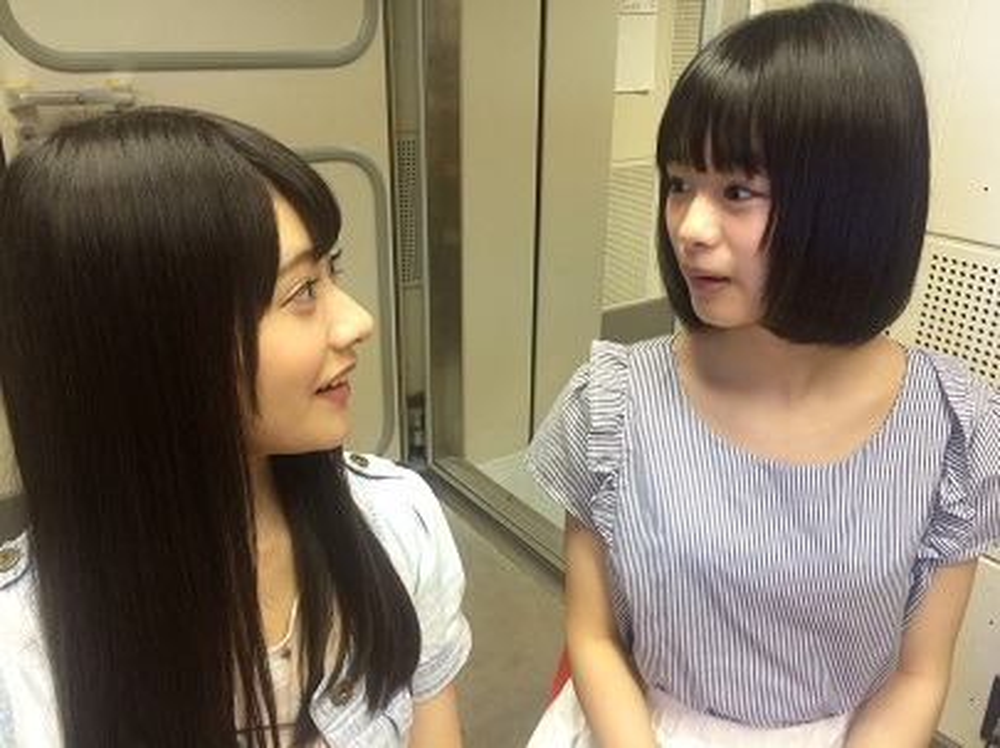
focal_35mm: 29
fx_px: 837
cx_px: 500
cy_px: 374
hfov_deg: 61.7
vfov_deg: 48.2
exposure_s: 1/30
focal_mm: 4.15
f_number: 2.2
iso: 125
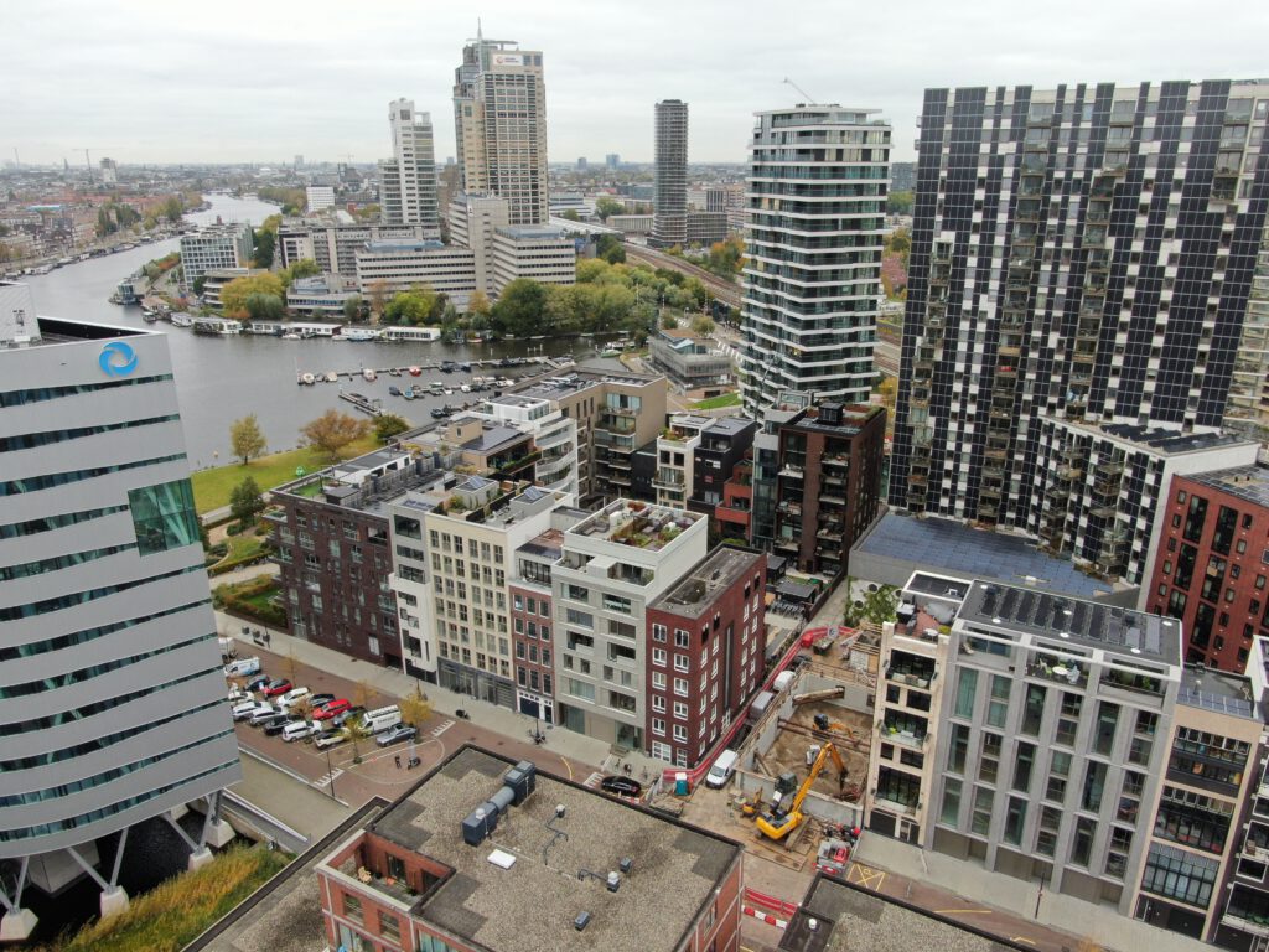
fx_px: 880
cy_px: 476
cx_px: 634
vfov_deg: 56.8
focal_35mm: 24
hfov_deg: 71.6
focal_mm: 4.39
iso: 100
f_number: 2.8
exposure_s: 1/160
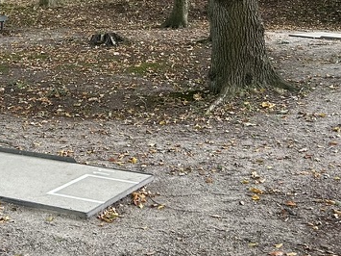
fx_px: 739
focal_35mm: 75
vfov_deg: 18.2
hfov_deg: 25.7
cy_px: -81
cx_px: 83
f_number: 1.5
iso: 125
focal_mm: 5.7
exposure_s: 1/121
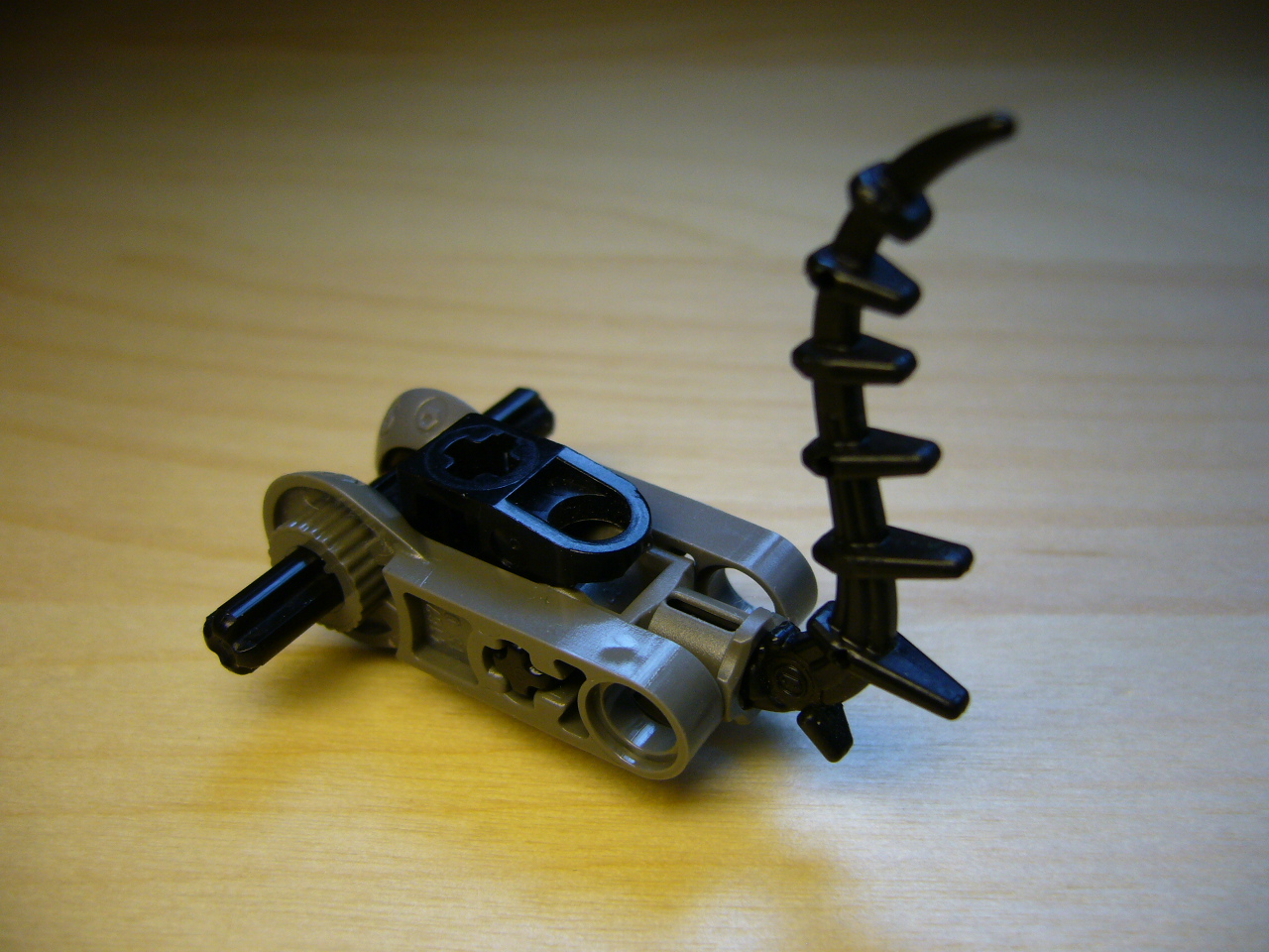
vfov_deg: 40.7
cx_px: 634
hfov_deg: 52.6
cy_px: 476
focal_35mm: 35
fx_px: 1283
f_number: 2.8
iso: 100
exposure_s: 1/320
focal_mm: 5.8
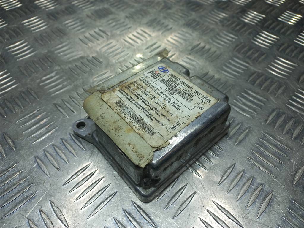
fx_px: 220
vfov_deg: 54.9
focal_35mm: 25
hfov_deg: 69.4
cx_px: 152
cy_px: 114
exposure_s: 1/100
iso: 32
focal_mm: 4.6
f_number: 1.8
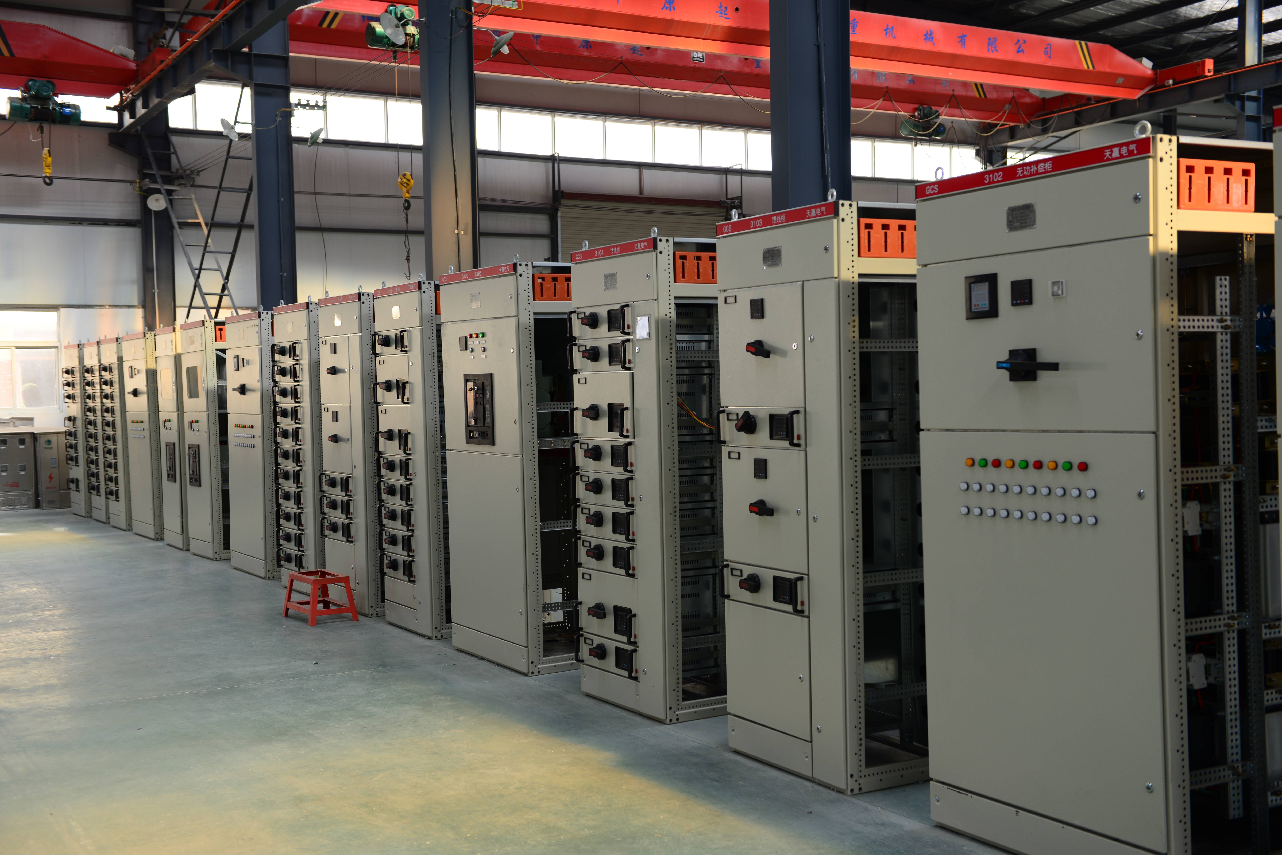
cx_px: 641
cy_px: 428
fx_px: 1496
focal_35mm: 42
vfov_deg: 31.9
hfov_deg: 46.4
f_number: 4
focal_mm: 42
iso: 100
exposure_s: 1/60
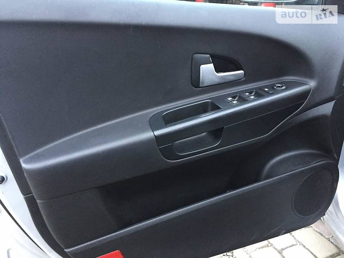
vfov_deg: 48.2
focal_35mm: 29
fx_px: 288
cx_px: 172
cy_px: 129
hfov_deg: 61.7
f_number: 2.2
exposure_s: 1/17
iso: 250
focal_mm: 4.2
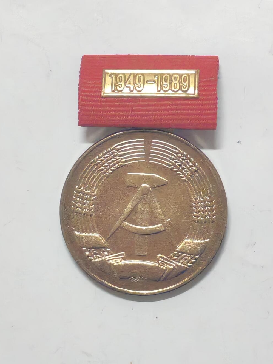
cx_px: 138
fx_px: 1483
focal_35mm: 141
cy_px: 172
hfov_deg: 10.5
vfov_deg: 14.0
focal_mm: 5.52
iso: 1250
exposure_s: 1/33
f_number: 1.95
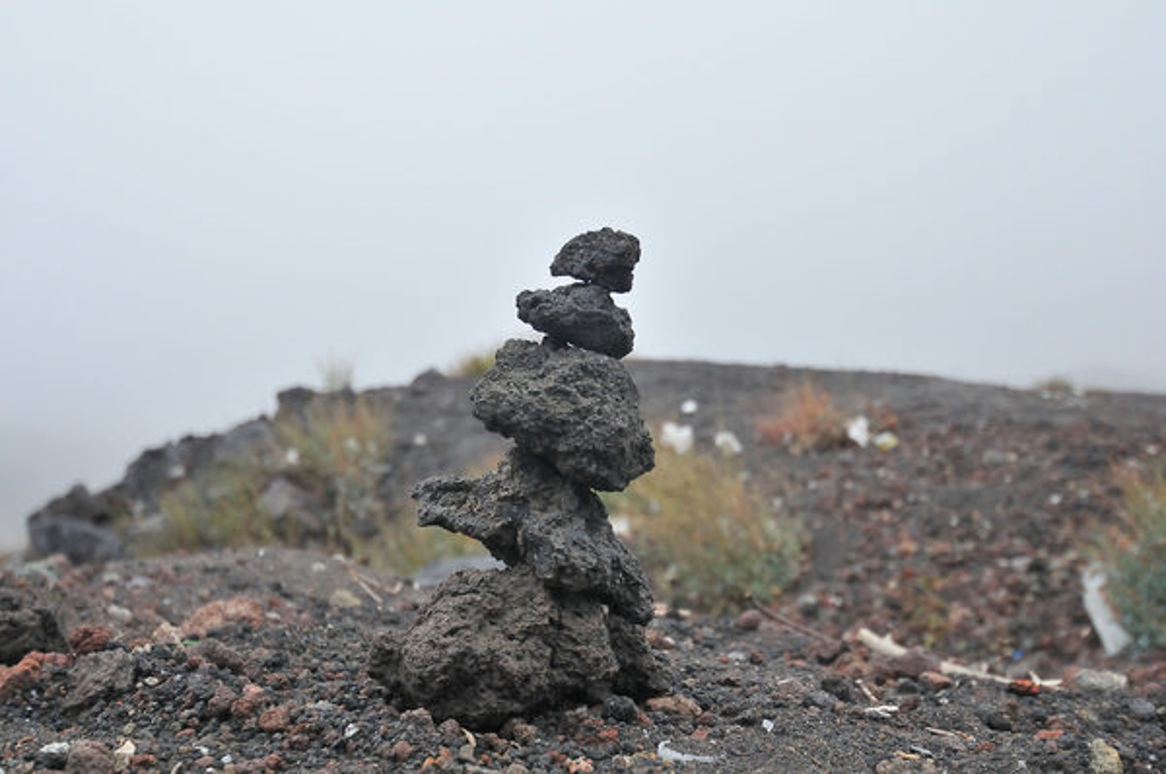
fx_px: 1164
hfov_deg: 53.2
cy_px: 387
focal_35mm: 36
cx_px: 583
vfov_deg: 36.8
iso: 800
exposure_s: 1/100
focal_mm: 24
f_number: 5
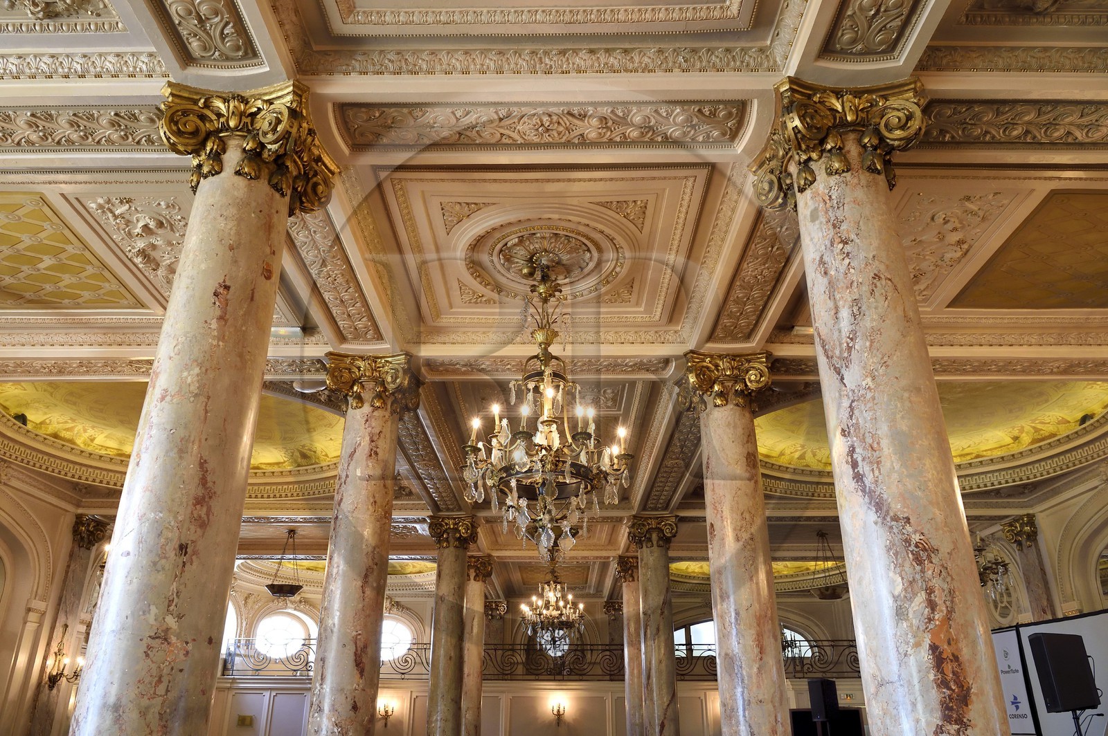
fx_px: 800
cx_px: 554
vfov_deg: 49.5
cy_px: 368
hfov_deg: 69.4
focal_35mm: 26
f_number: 10
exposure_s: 1/30
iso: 1600
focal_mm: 26
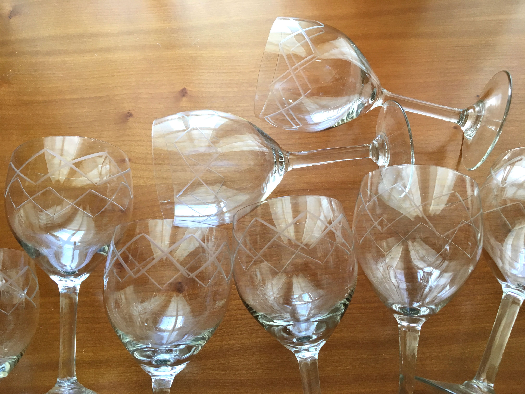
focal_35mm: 29
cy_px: 197
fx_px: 440
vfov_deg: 48.2
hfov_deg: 61.7
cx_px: 262
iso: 80
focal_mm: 4.15
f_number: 2.2
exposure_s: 1/33
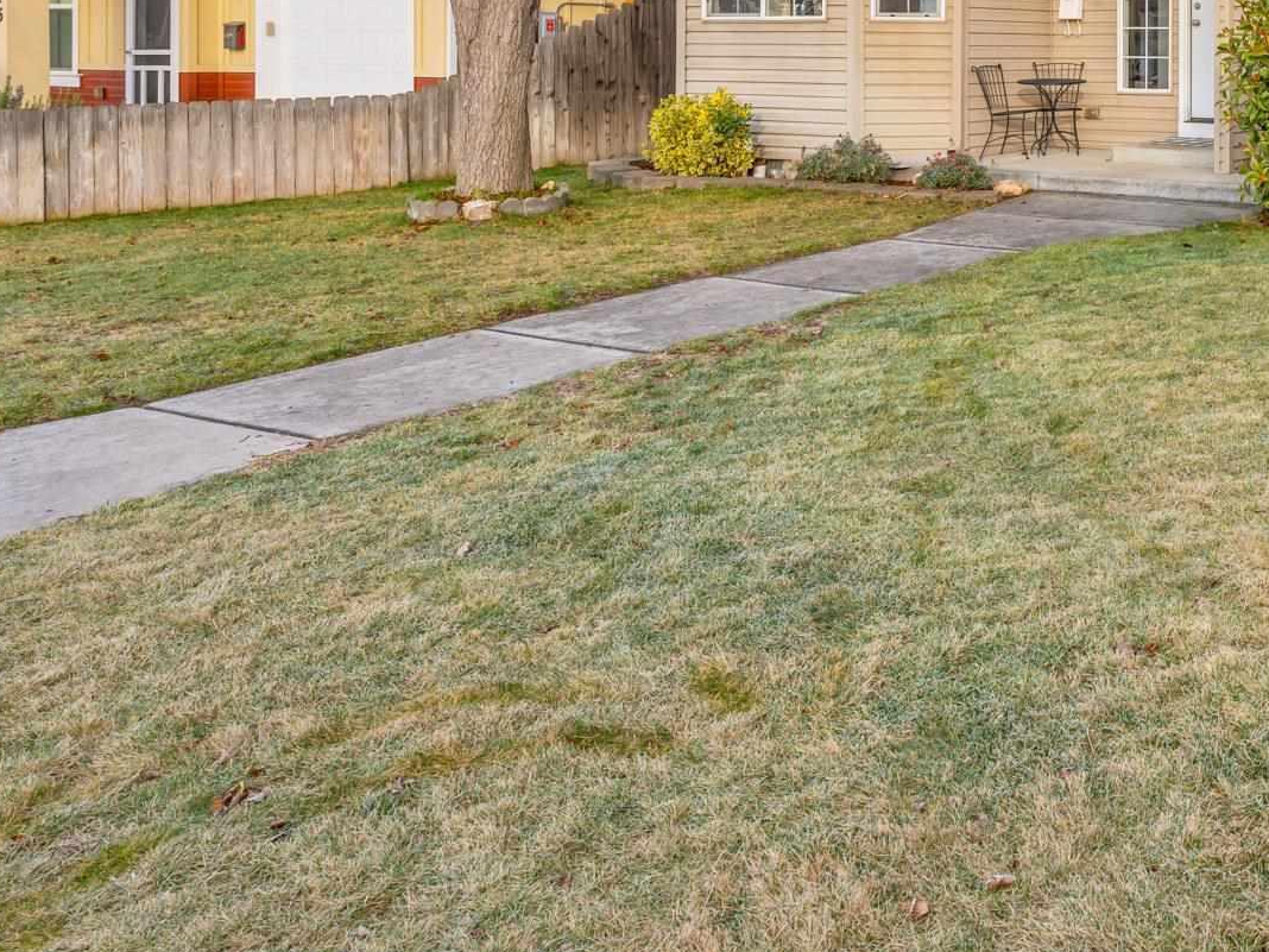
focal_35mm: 37
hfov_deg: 39.2
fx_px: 1361
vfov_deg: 35.7
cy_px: 56
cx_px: 1452
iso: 100
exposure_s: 1/125
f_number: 6.3
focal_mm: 16.5
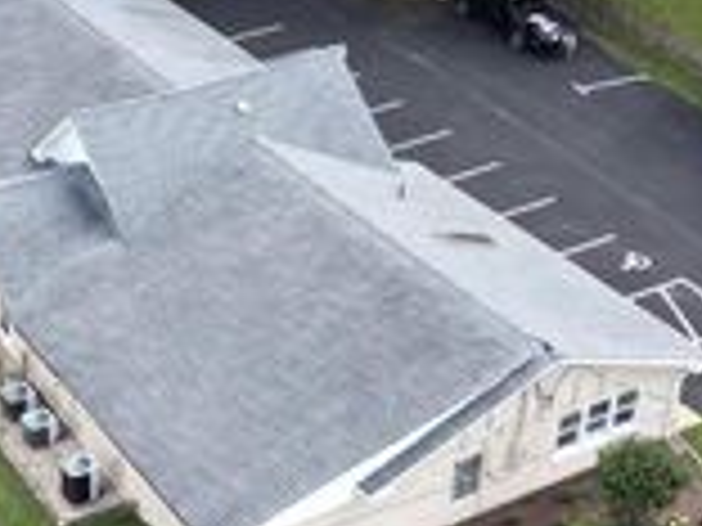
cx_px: 212
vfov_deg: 19.1
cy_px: 232
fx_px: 1562
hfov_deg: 25.2
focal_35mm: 77
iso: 100
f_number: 1.7
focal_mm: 6.72
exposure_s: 1/400
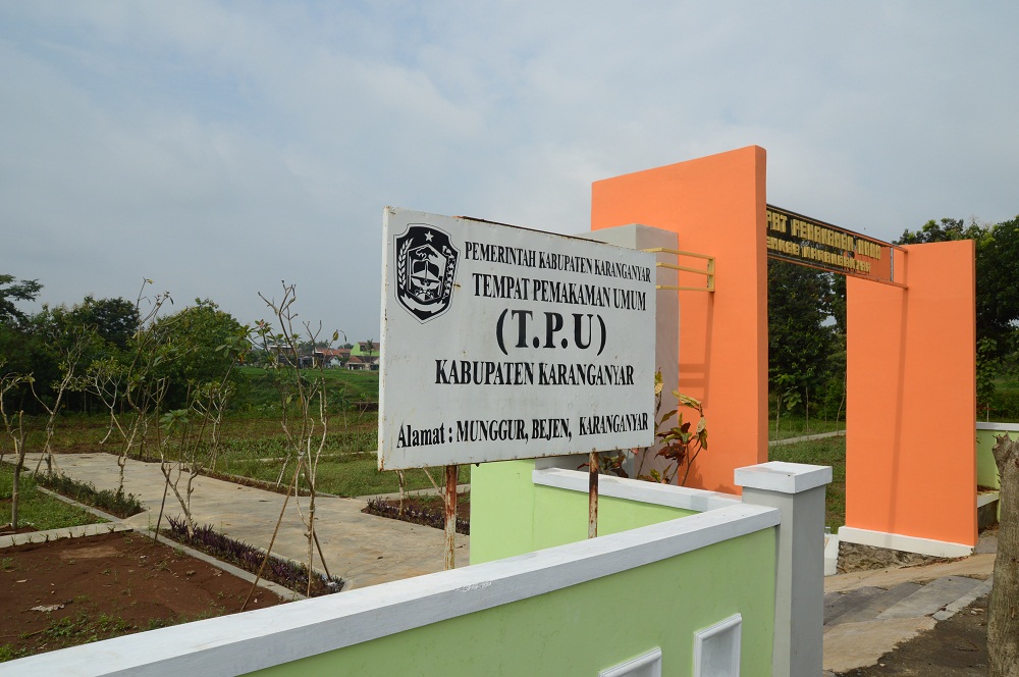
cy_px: 338
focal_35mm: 26
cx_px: 510
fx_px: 721
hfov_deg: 70.5
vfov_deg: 50.3
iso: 200
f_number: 11
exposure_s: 1/500
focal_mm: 17
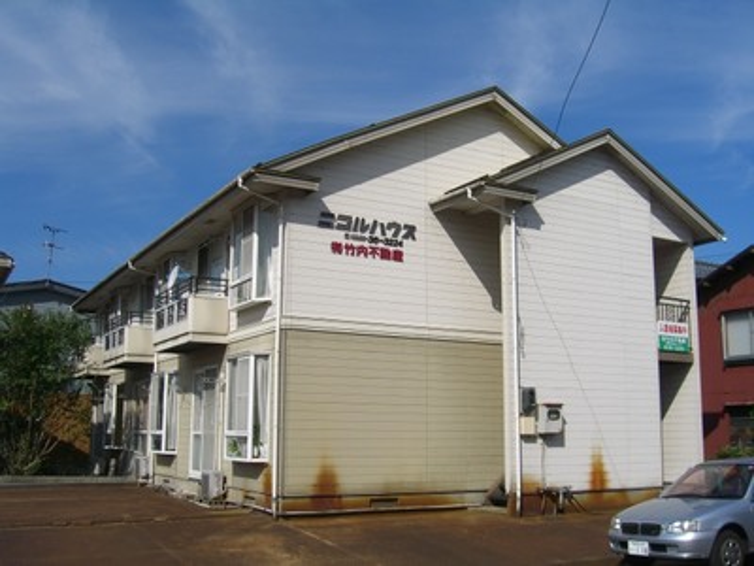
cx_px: 377
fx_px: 828
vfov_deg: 37.7
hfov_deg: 49.0
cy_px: 283
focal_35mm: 38
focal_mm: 7.9
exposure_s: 1/320
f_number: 8
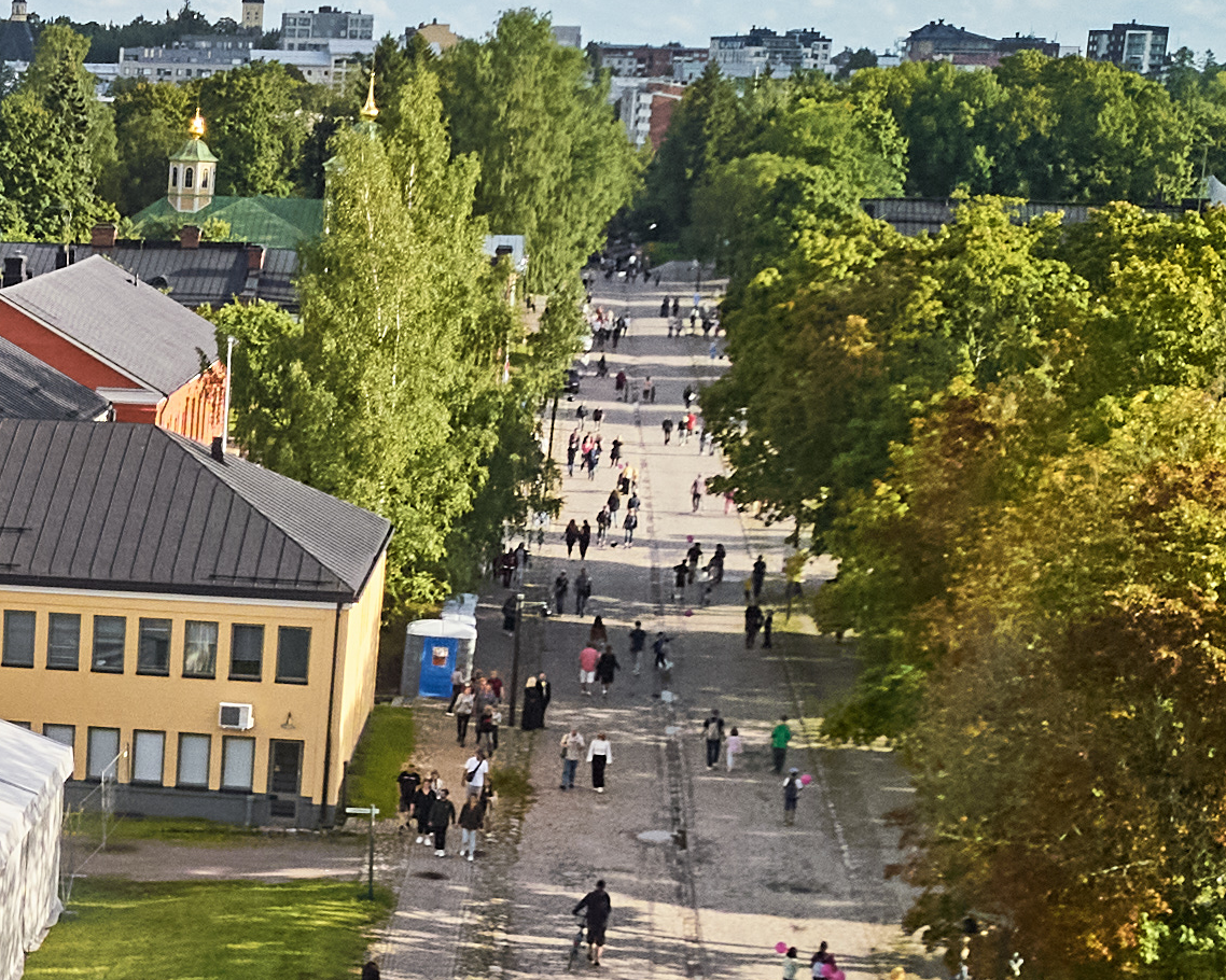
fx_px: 3229
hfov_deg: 20.2
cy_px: 891
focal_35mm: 89
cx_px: -236
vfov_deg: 17.0
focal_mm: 4.73
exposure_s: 1/2000
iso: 100
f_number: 2.2
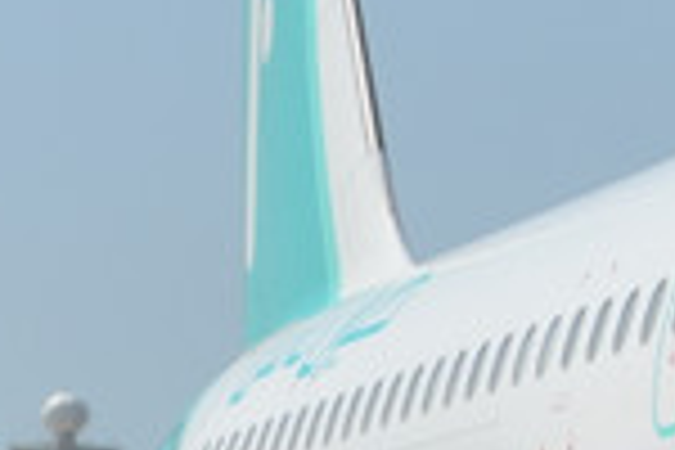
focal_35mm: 313
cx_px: 1714
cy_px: 171
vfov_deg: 4.4
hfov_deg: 6.2
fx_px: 5868
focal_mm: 26
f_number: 10
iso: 160
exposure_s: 1/400
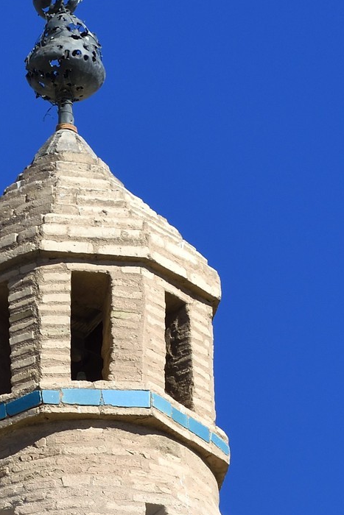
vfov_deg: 3.2
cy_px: 825
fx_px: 9326
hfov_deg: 2.1
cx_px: 68
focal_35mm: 651
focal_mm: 190
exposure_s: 1/320
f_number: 13
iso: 200
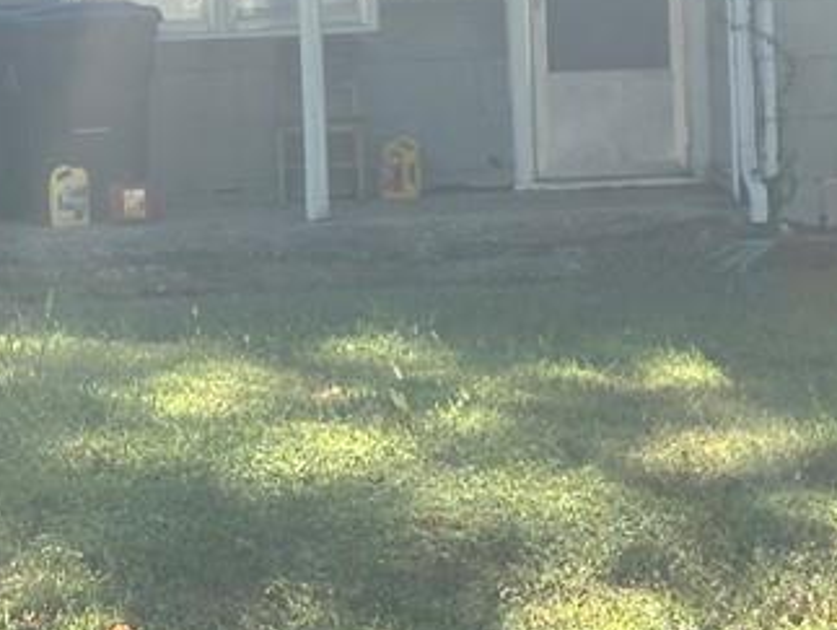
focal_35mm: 152
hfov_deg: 12.8
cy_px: 127
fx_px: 3679
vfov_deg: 9.8
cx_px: 912
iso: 64
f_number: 1.78
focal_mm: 6.86
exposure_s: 1/1541
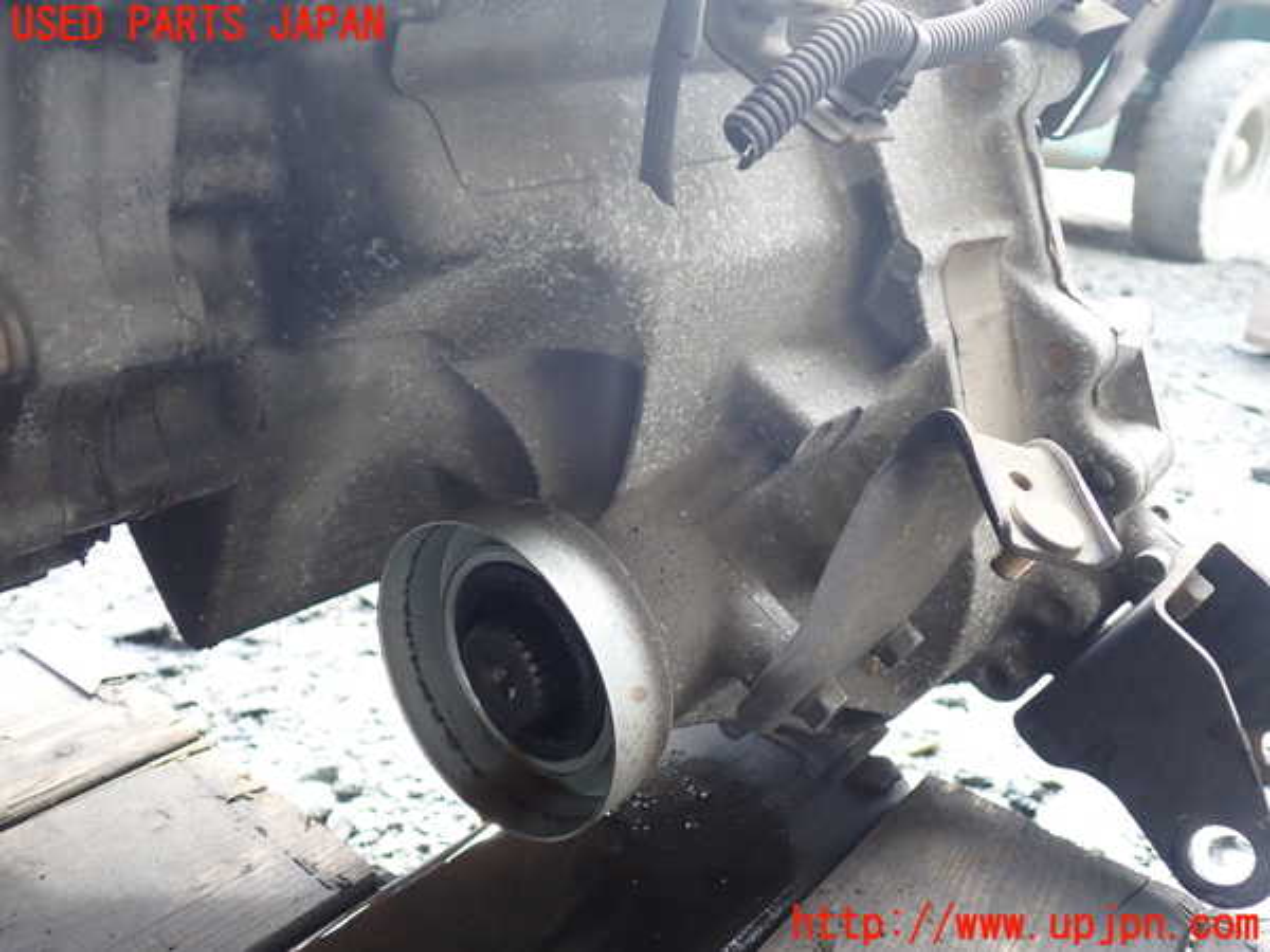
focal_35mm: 30
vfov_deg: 46.8
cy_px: 476
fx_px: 1101
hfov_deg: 60.0
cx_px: 635
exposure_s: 1/50
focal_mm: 5.4
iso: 200
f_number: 2.3
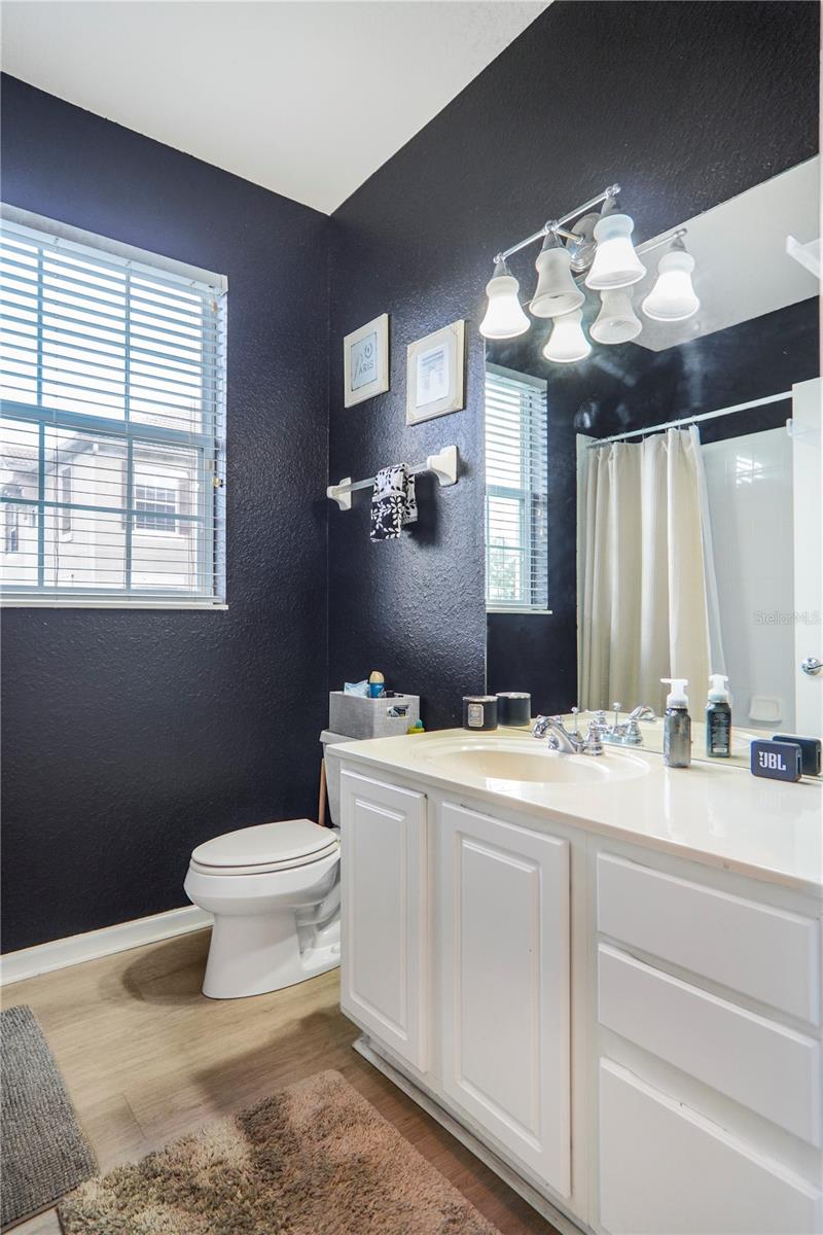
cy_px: 618
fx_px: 617
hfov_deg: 67.4
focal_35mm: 18
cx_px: 412
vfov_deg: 90.0
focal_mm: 12
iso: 400
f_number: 3.2
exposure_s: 1/80
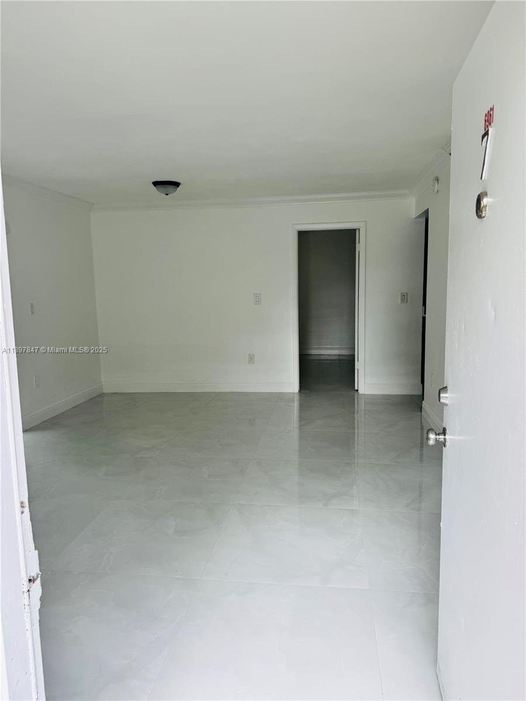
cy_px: 350
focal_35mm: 24
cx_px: 263
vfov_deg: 71.6
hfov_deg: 56.8
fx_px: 486
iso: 80
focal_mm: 6.76
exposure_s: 1/299
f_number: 1.78
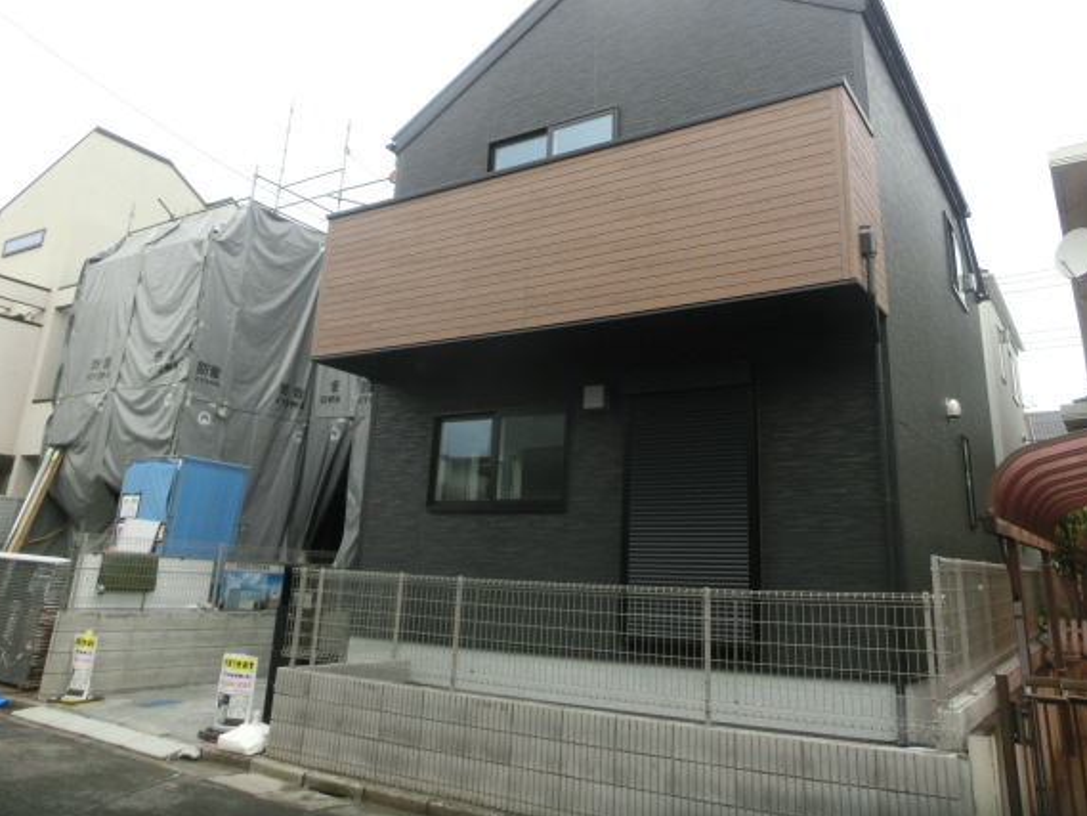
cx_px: 594
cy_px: 363
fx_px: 848
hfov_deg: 65.2
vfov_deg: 51.3
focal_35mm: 27
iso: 80
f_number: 3
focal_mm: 4.24
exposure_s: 1/500
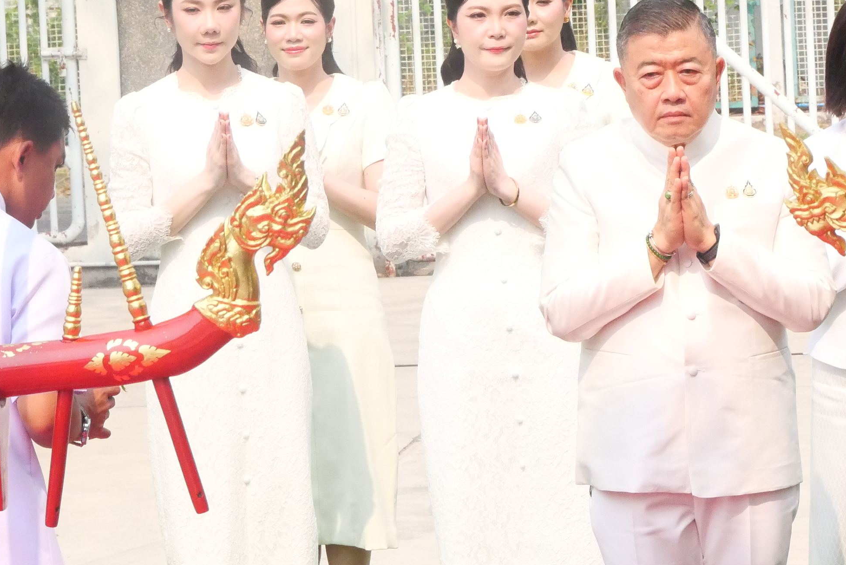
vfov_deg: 5.8
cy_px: 217
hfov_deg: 8.7
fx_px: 5550
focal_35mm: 236
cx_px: 647
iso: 4000
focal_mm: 60
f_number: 9
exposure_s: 1/4000
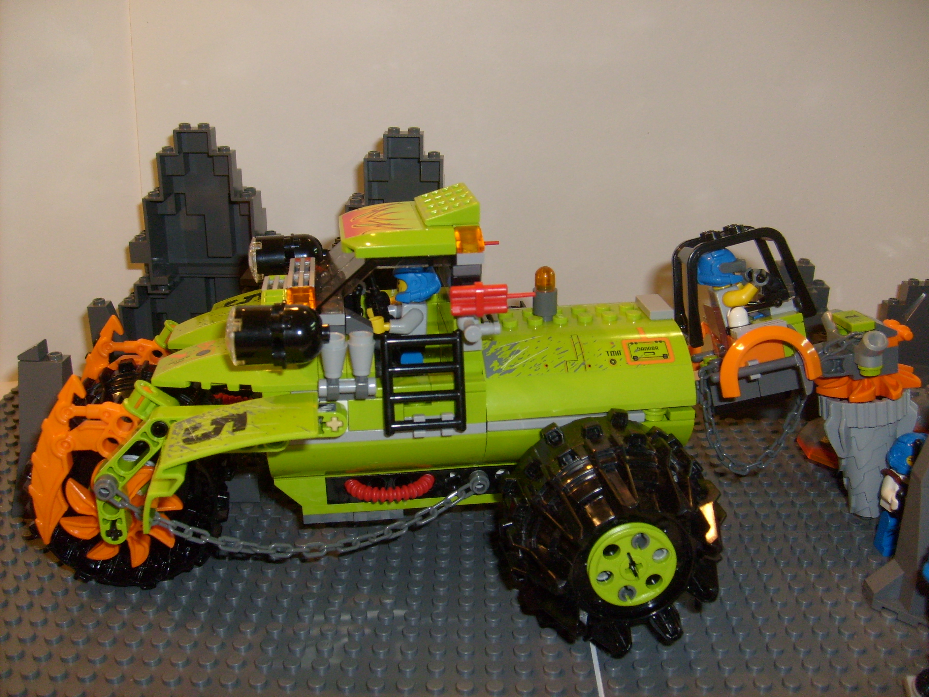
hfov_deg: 52.6
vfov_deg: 40.7
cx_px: 464
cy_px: 348
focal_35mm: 35
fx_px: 939
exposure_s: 1/45
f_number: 2.8
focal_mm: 5.8
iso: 100
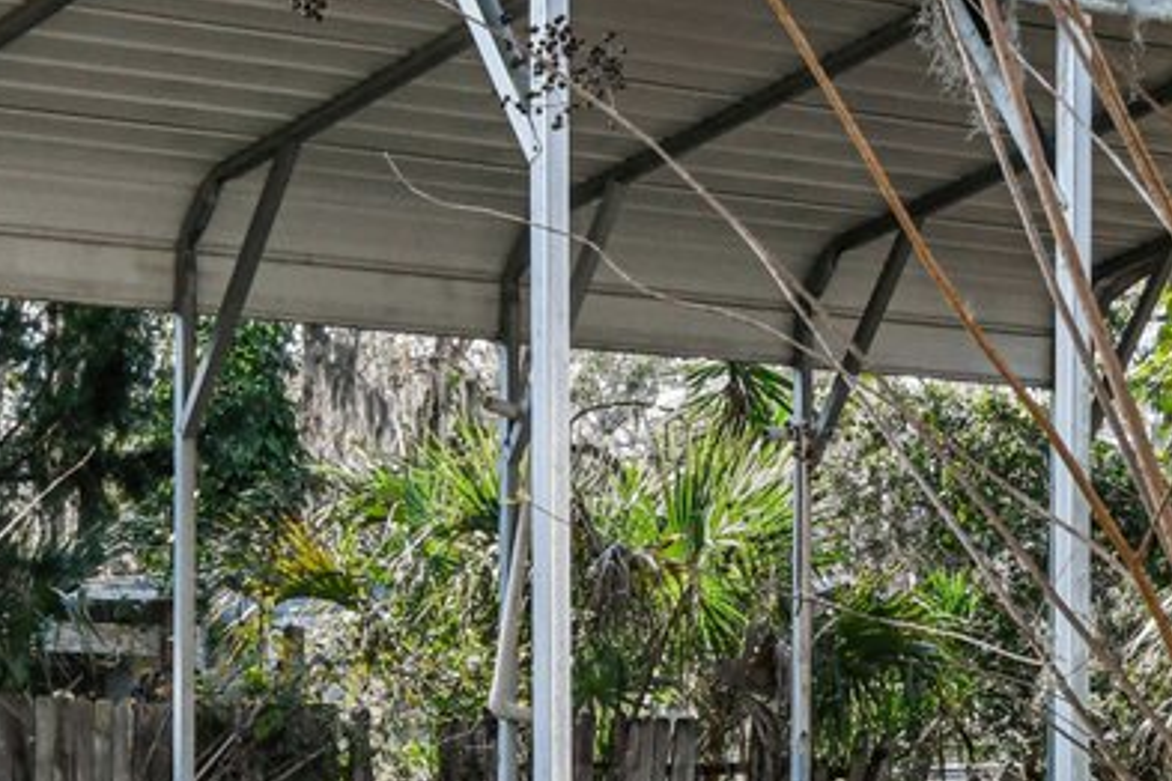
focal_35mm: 125
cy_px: 738
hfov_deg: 16.4
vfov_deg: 10.9
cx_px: 650
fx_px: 4069
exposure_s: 1/250
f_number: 8
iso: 400
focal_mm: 24
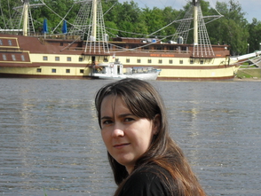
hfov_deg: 14.5
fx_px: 1026
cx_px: 185
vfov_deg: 10.9
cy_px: 131
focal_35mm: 136
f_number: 5.5
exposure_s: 1/350
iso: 100
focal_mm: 15.7
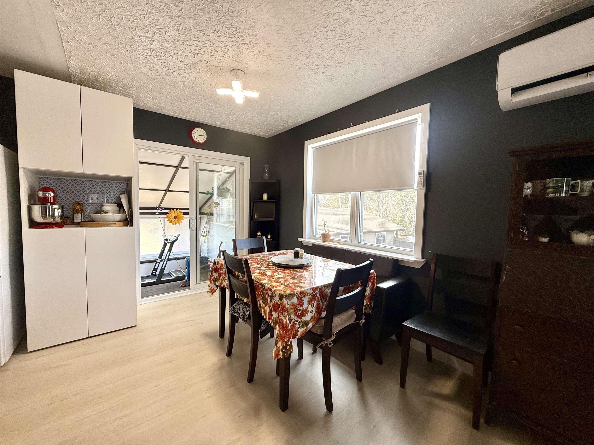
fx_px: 240
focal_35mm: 14
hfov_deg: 102.1
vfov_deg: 85.7
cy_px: 222
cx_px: 297
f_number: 2.2
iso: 50
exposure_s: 1/120
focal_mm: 2.22
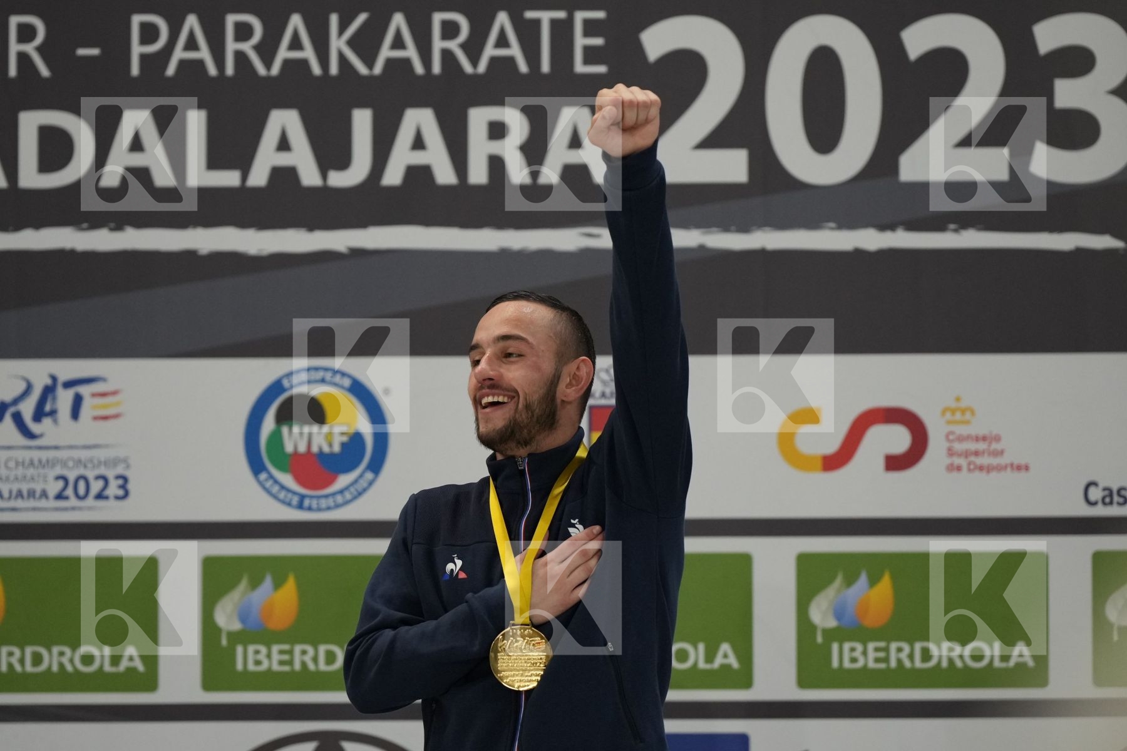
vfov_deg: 5.6
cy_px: 376
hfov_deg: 8.4
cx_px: 564
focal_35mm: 246
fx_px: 7701
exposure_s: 1/500
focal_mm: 164
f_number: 2.8
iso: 2000
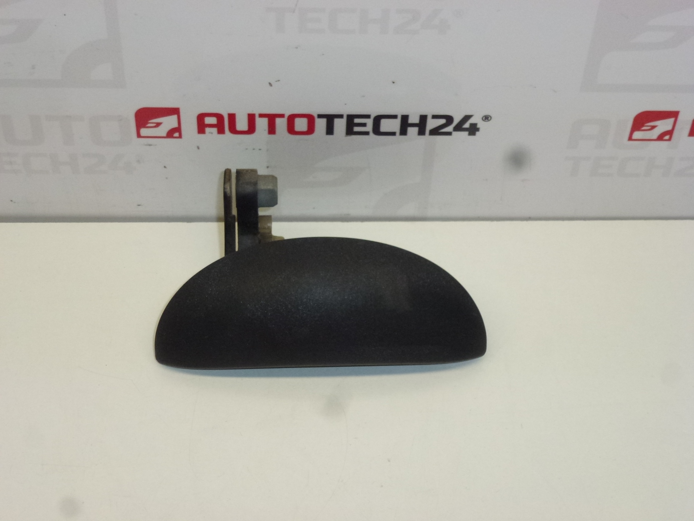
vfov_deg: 20.7
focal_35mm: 71
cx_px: 347
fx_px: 1423
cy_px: 260
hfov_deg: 27.4
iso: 400
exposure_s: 1/200
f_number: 4.7
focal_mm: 12.7
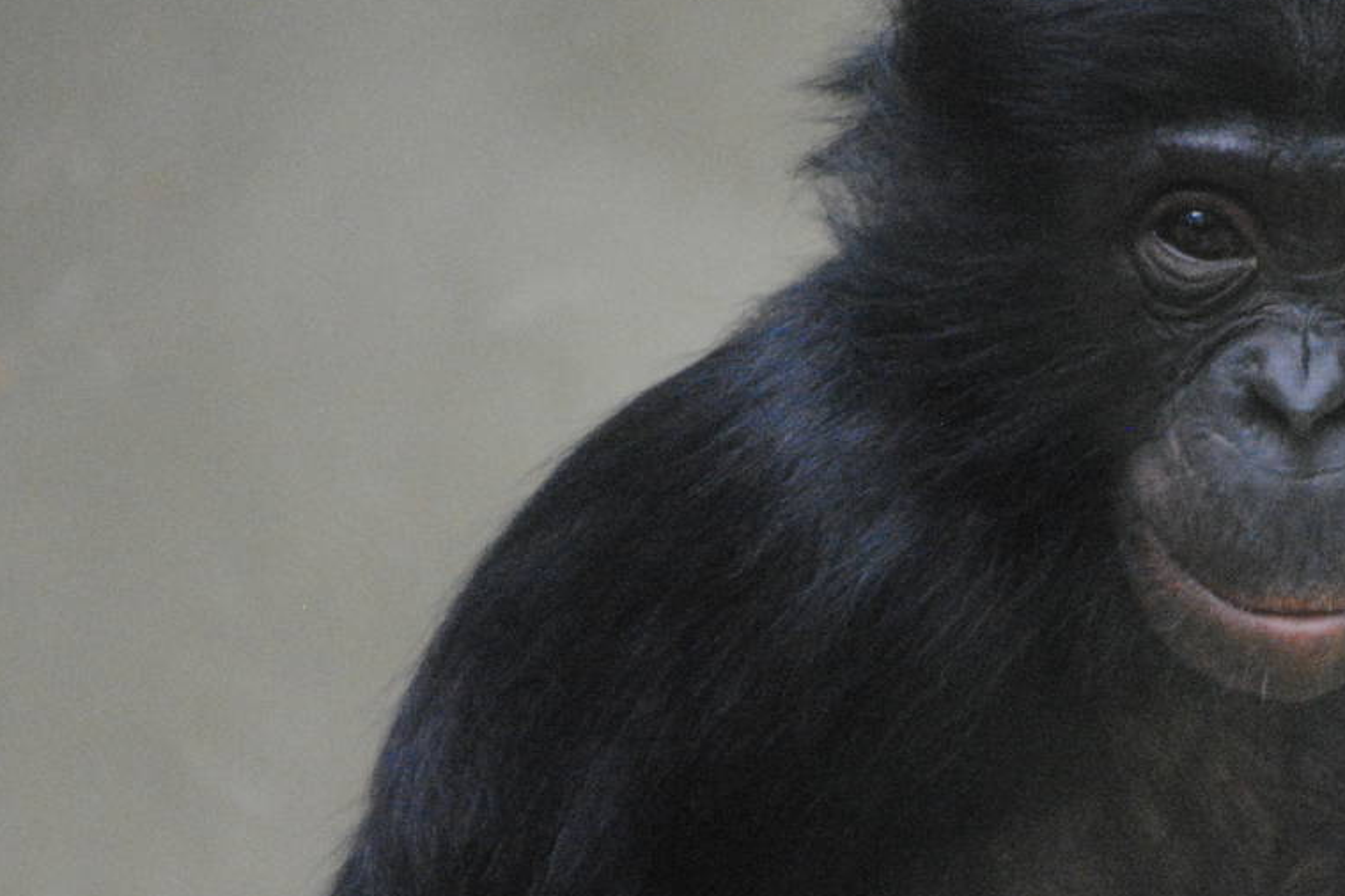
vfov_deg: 2.2
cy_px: 610
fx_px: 23648
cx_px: 1154
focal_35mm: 633
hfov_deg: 3.3
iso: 1600
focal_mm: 200
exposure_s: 1/160
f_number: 5.6
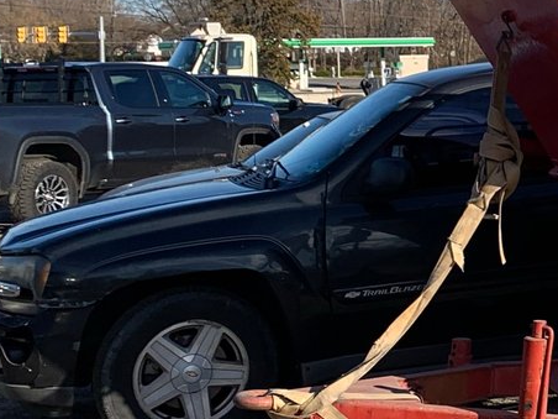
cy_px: 53
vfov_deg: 16.8
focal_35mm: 87
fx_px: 1402
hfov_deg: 19.4
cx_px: 859
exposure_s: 1/1916
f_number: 1.8
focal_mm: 4.25
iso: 25
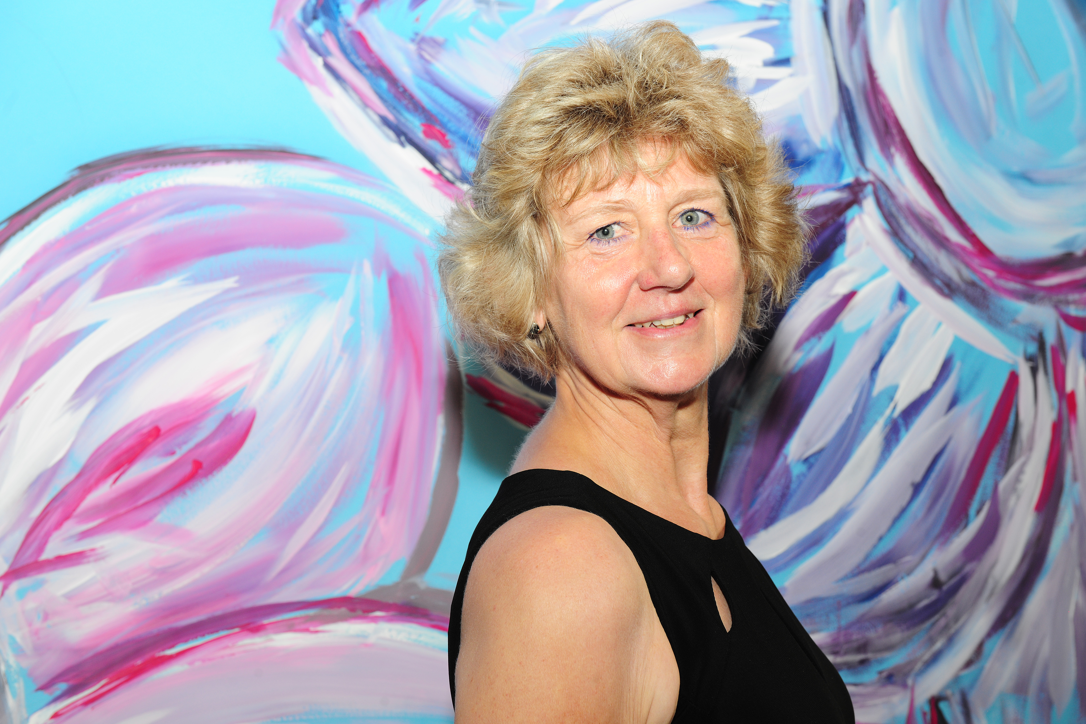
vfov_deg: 22.6
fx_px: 1810
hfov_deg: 33.4
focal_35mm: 60
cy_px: 362
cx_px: 543
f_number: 8
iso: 400
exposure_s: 1/50
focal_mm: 60
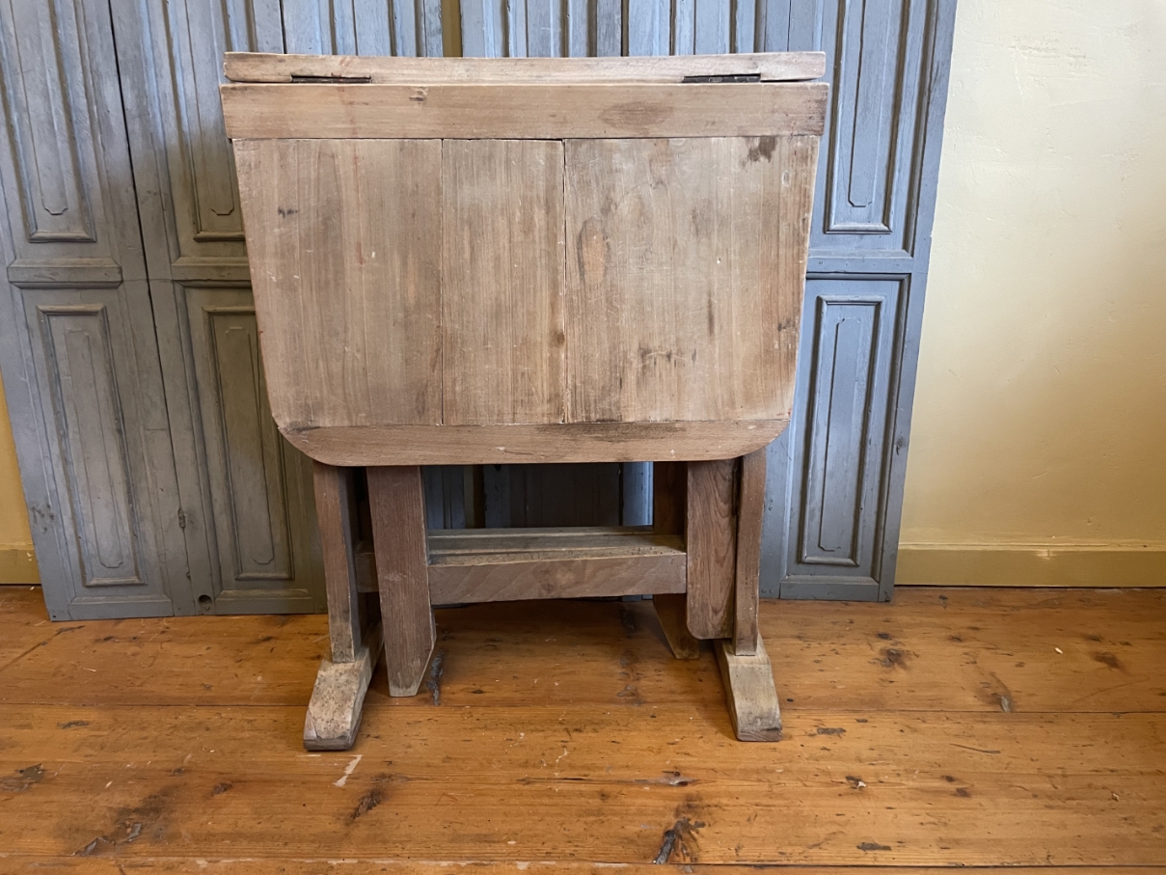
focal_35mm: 26
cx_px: 583
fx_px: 876
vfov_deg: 53.1
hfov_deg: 67.3
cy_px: 438
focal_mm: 4.2
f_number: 1.6
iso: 500
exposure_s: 1/33
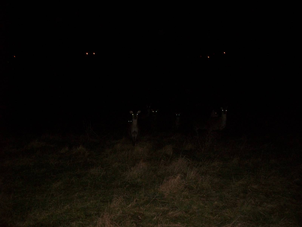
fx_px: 279
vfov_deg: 44.2
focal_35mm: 32
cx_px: 151
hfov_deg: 56.8
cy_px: 114
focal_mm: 5.7
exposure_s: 1/30
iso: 240
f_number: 2.9
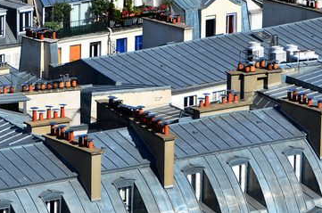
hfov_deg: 7.3
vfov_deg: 4.8
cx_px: 66
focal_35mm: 283
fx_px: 2526
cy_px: -37
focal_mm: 80
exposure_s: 1/640
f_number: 6.3
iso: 125
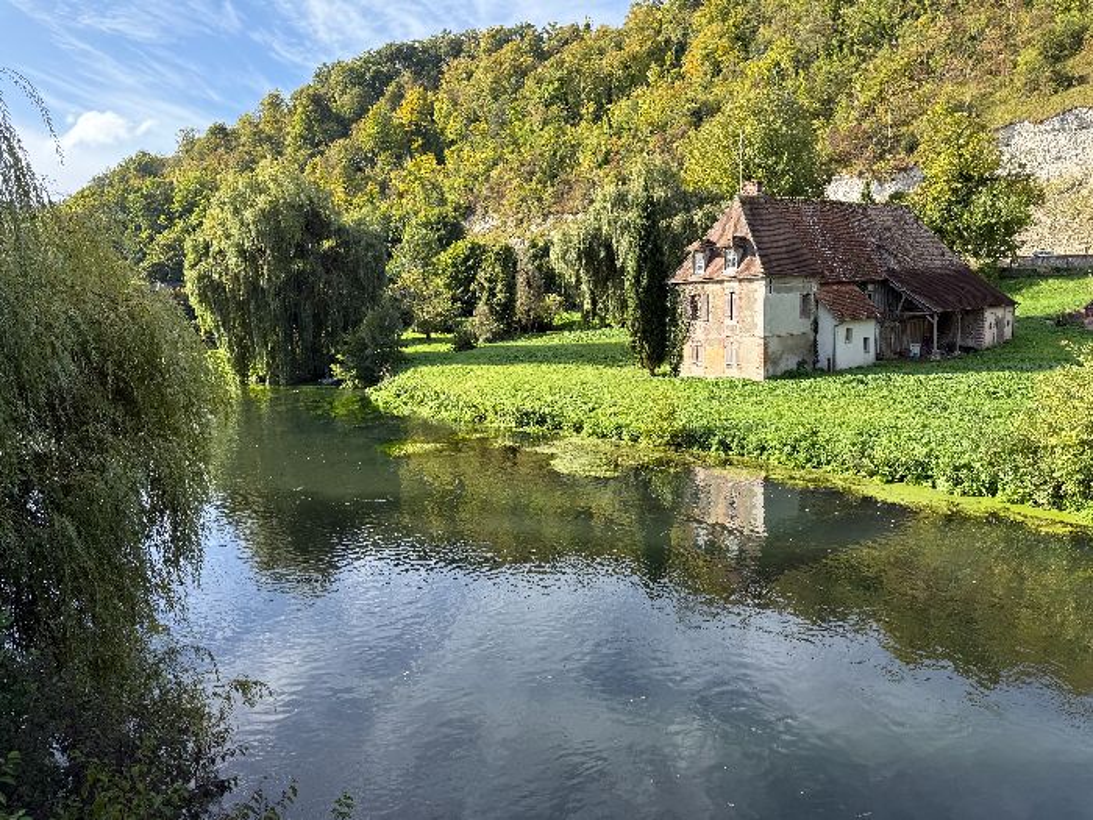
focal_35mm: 24
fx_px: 758
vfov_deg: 56.8
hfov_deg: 71.6
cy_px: 410
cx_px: 546
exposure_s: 1/1174
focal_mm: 6.76
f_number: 1.78
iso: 80
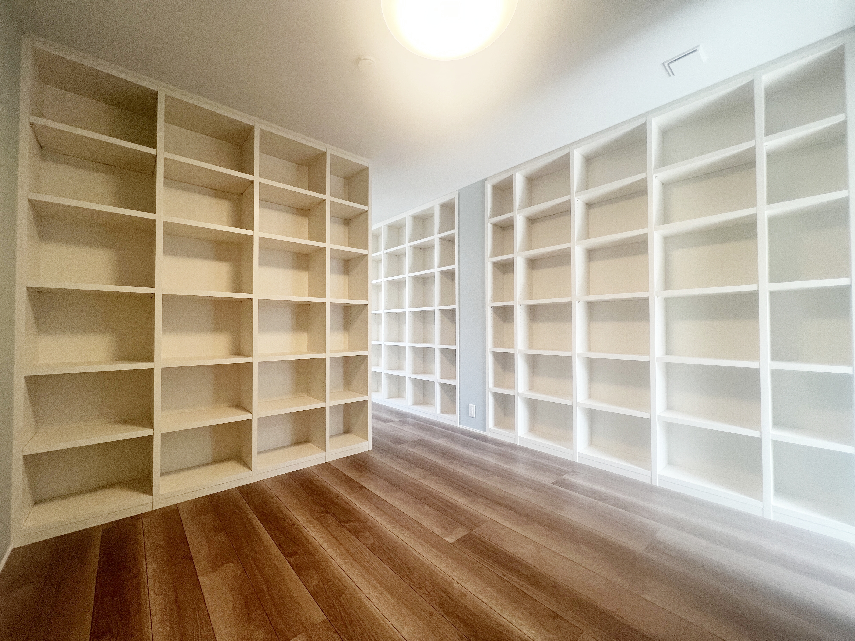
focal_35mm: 13
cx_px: 428
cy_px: 320
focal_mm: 1.57
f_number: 1.8
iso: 200
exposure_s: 1/99
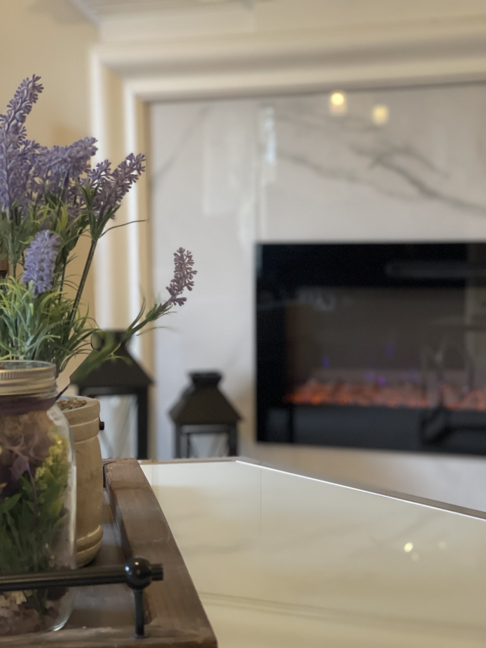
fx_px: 1198
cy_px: 324
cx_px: 243
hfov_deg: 22.9
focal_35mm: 64
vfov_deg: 30.3
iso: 400
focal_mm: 7.5
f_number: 2.2
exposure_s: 1/40
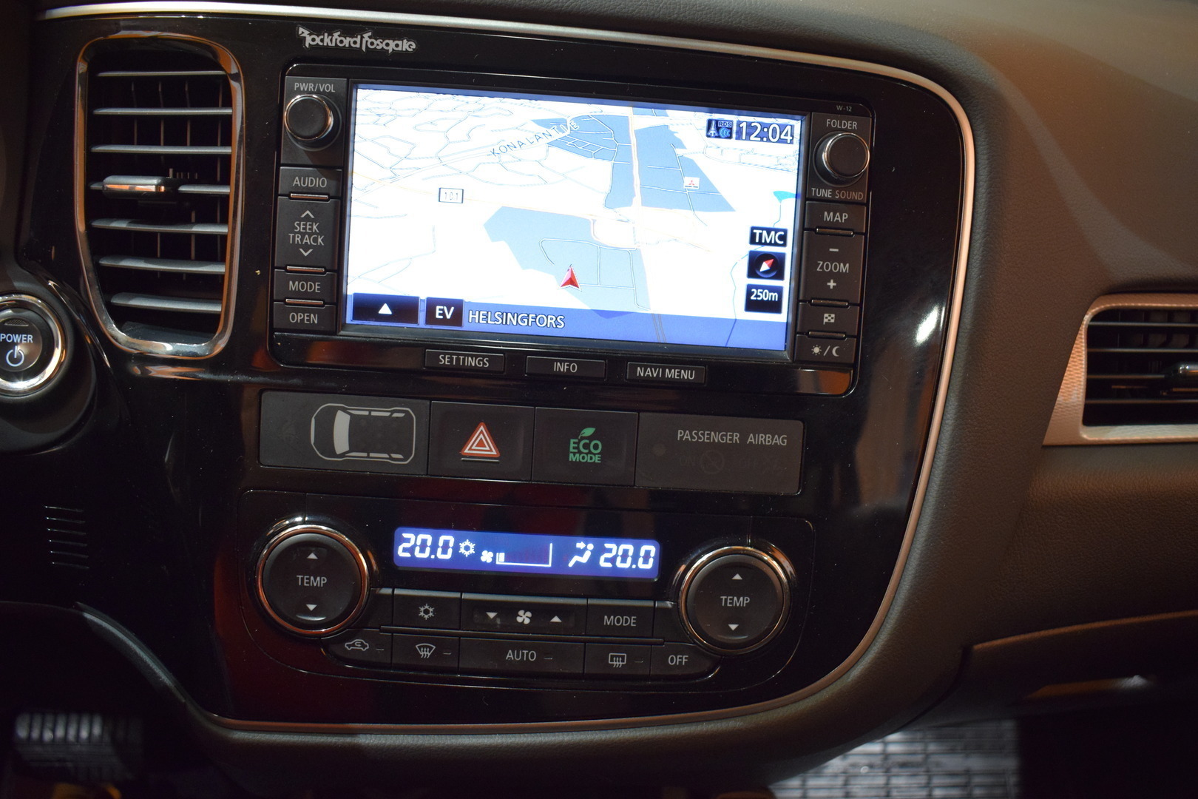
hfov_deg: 59.5
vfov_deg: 41.7
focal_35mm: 32
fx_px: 1048
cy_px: 400
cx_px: 599
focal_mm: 21
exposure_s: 1/60
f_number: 3.8
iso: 1800
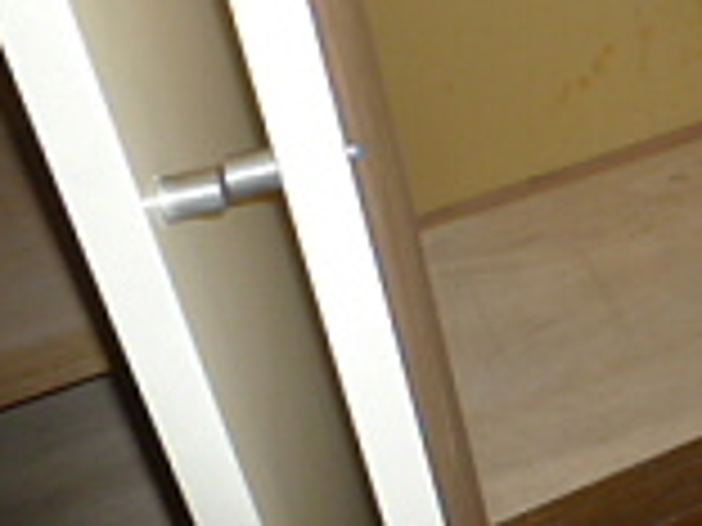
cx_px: 958
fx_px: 1460
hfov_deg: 23.3
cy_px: -76
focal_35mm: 72
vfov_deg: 19.4
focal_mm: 4.4
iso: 100
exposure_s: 1/30
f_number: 2.8
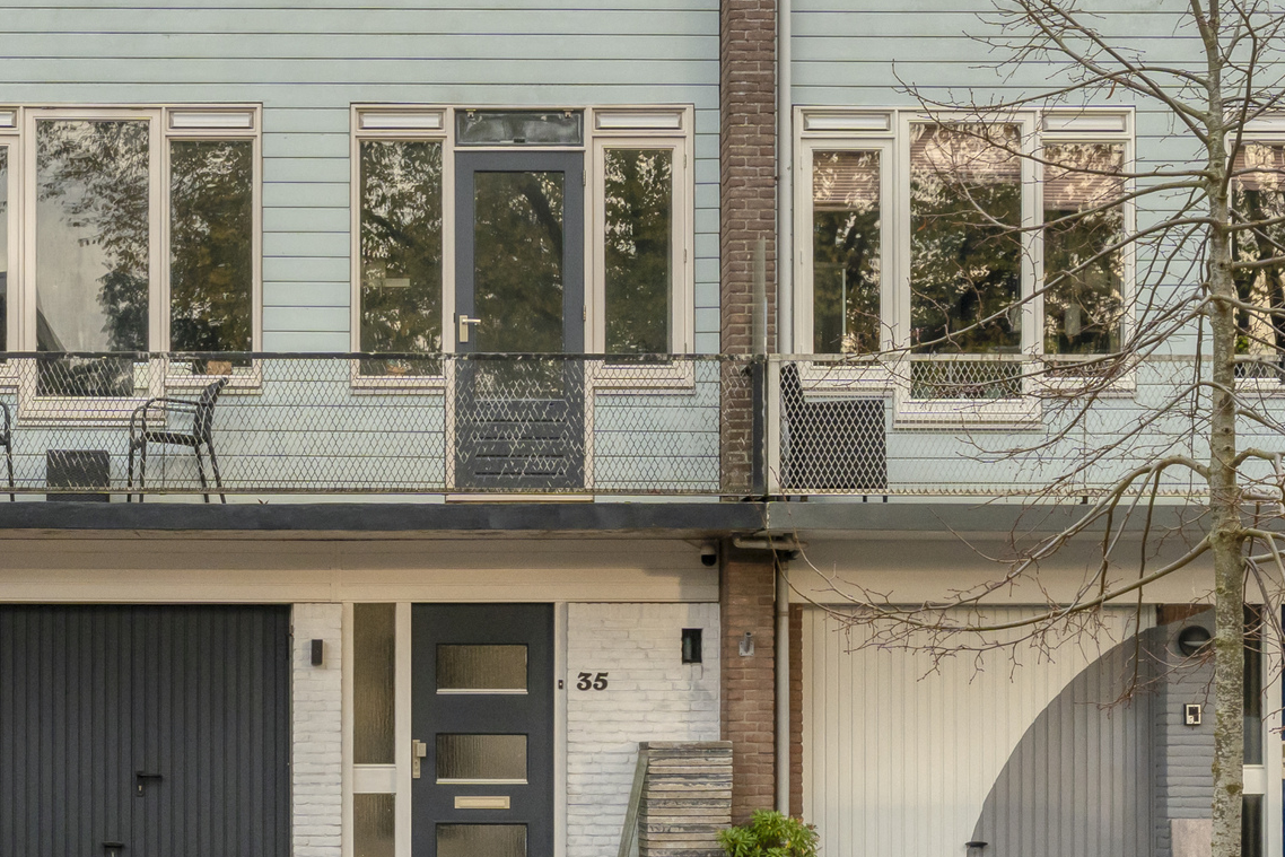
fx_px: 2642
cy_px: 204
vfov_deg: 18.3
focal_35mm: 74
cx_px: 321
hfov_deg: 27.0
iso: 800
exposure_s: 1/60
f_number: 10
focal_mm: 26
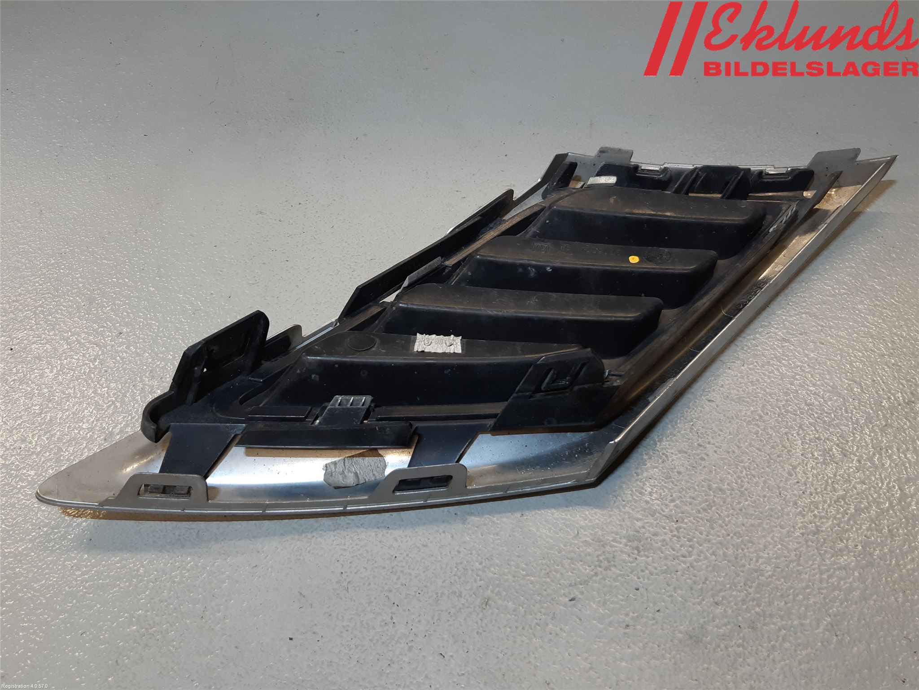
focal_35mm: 26
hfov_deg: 67.3
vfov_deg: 53.1
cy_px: 345
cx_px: 460
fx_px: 690
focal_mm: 3.93
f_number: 1.7
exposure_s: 1/100
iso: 80
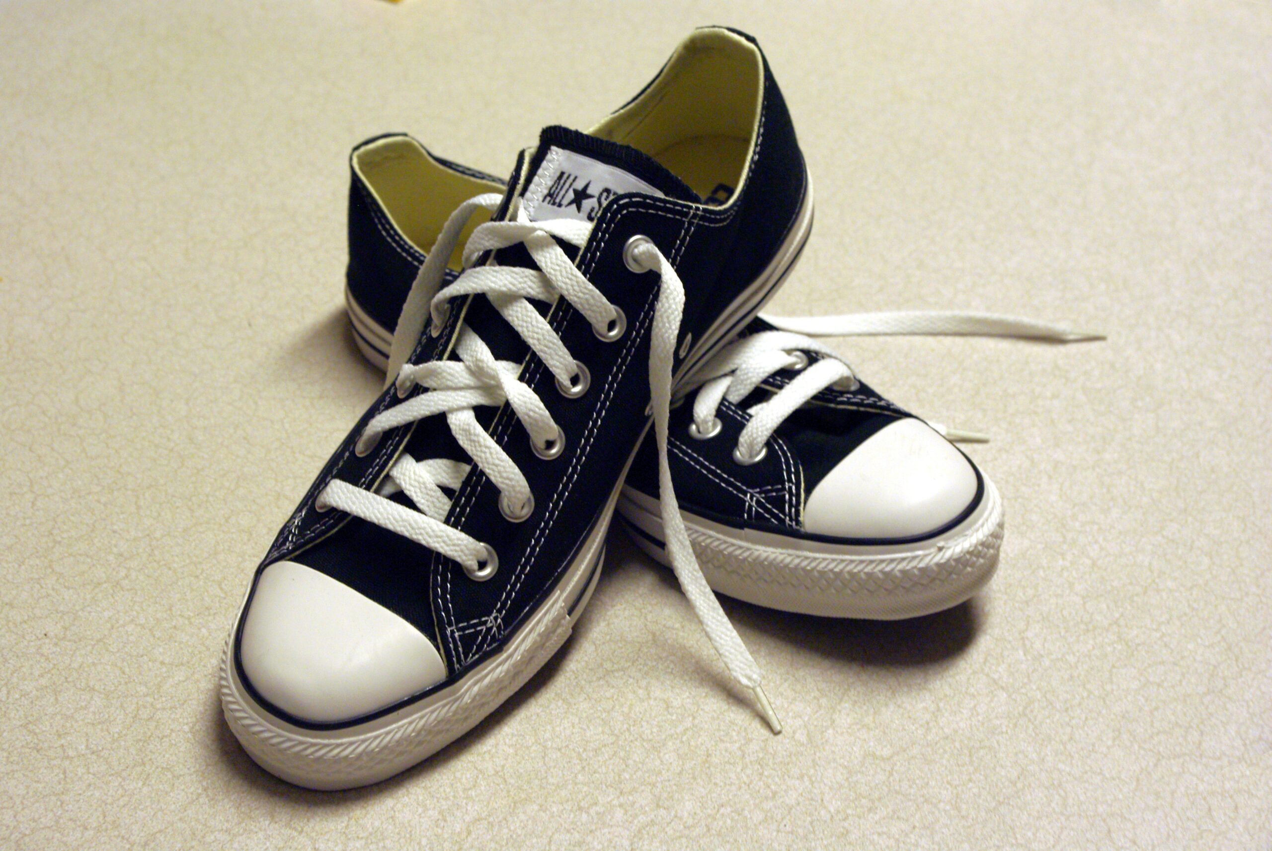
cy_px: 426
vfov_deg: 22.7
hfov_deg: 33.4
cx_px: 636
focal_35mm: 60
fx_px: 2123
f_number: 8
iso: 400
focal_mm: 40
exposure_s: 1/10
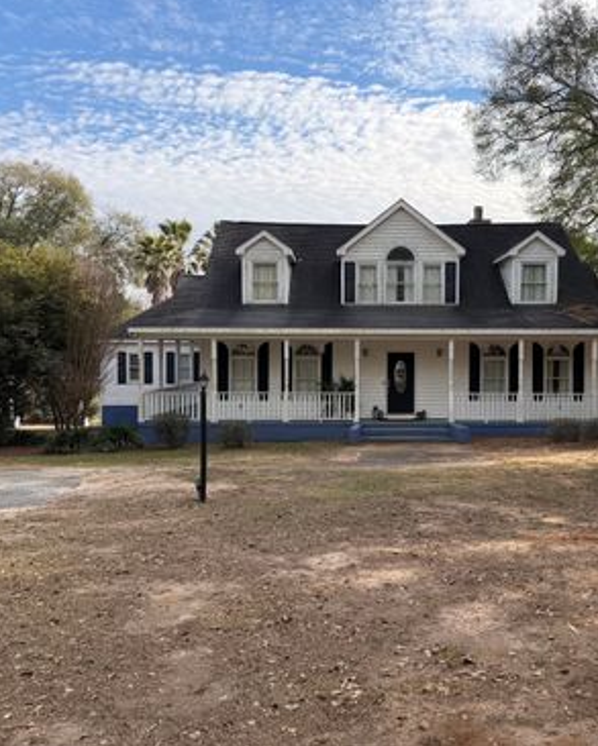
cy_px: 368
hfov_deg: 45.5
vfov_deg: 55.6
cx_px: 361
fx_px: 708
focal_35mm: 32
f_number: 1.78
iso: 100
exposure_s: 1/2703
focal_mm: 6.76
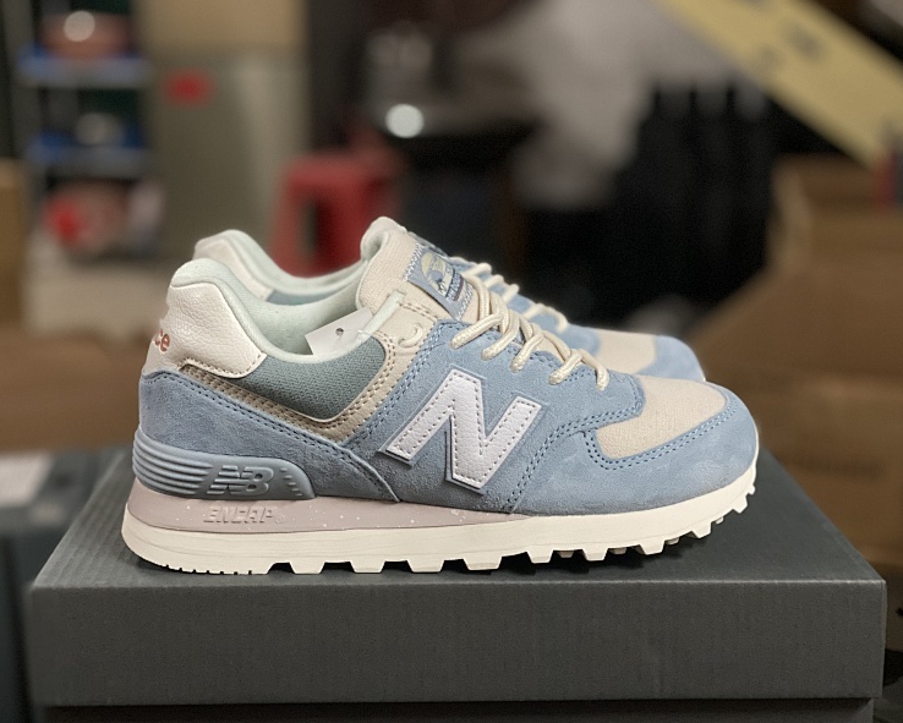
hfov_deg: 34.1
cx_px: 437
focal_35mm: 55
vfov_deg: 27.6
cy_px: 361
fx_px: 1470
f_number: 2
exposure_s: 1/33
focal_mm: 6
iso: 250
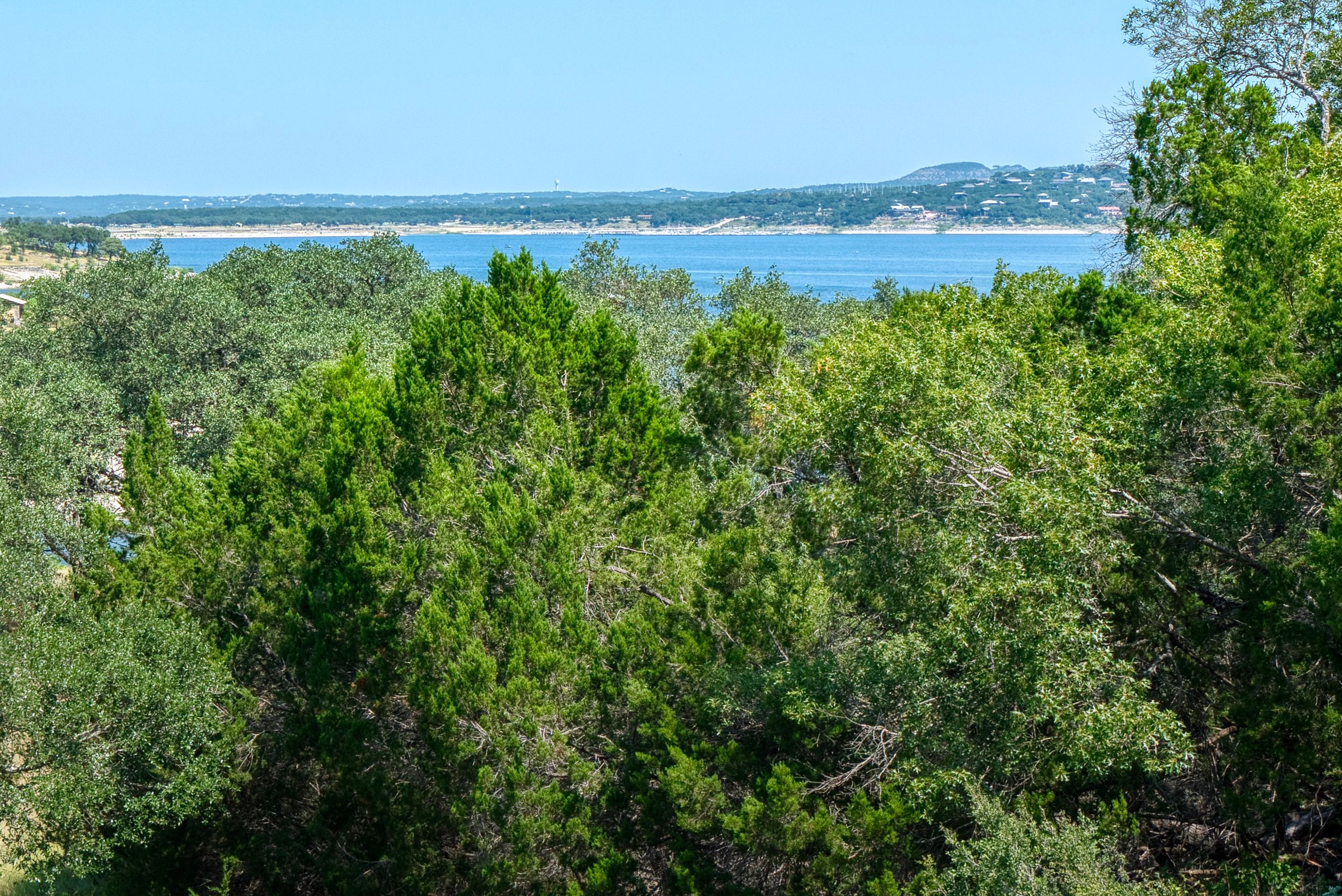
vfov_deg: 19.4
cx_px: 425
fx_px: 2611
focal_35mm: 70
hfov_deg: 28.6
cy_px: 236
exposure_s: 1/320
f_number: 11
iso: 100
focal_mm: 35
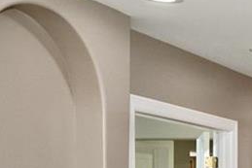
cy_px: 217
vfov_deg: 12.0
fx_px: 777
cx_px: 559
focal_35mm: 111
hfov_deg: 14.2
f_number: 8
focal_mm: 9
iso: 400
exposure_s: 1/5
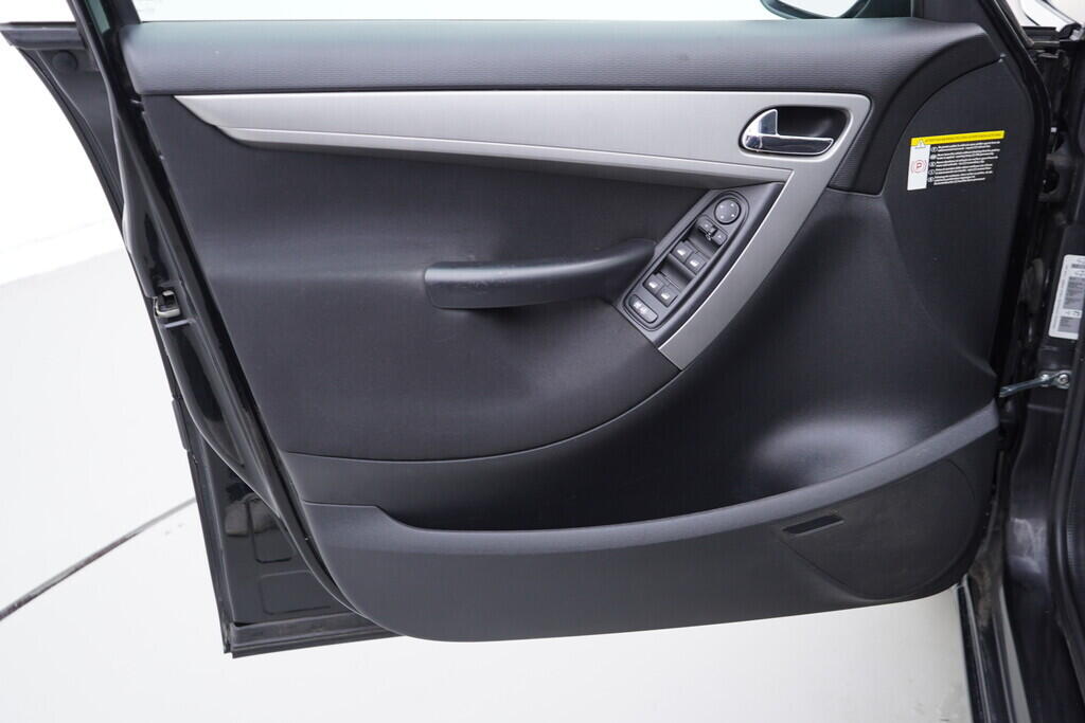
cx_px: 542
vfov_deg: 36.9
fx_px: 1085
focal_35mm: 36
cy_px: 362
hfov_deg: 53.1
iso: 125
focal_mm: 24
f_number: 2.8
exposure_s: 1/40
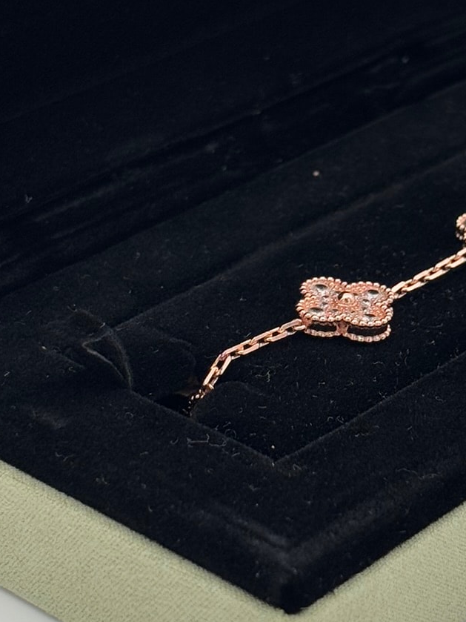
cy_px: 268
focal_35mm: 127
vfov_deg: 15.5
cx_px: 299
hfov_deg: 11.7
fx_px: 2280
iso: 32
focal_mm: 5.96
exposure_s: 1/223
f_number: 1.6
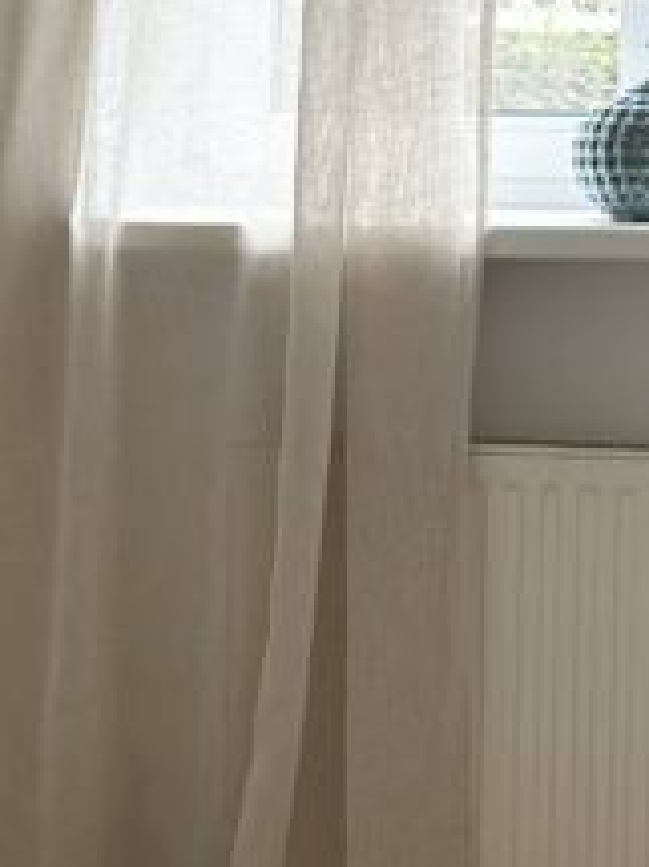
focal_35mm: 201
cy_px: 504
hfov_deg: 7.2
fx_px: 5030
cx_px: -510
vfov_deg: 9.8
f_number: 1.78
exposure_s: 1/100
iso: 125
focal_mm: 6.86
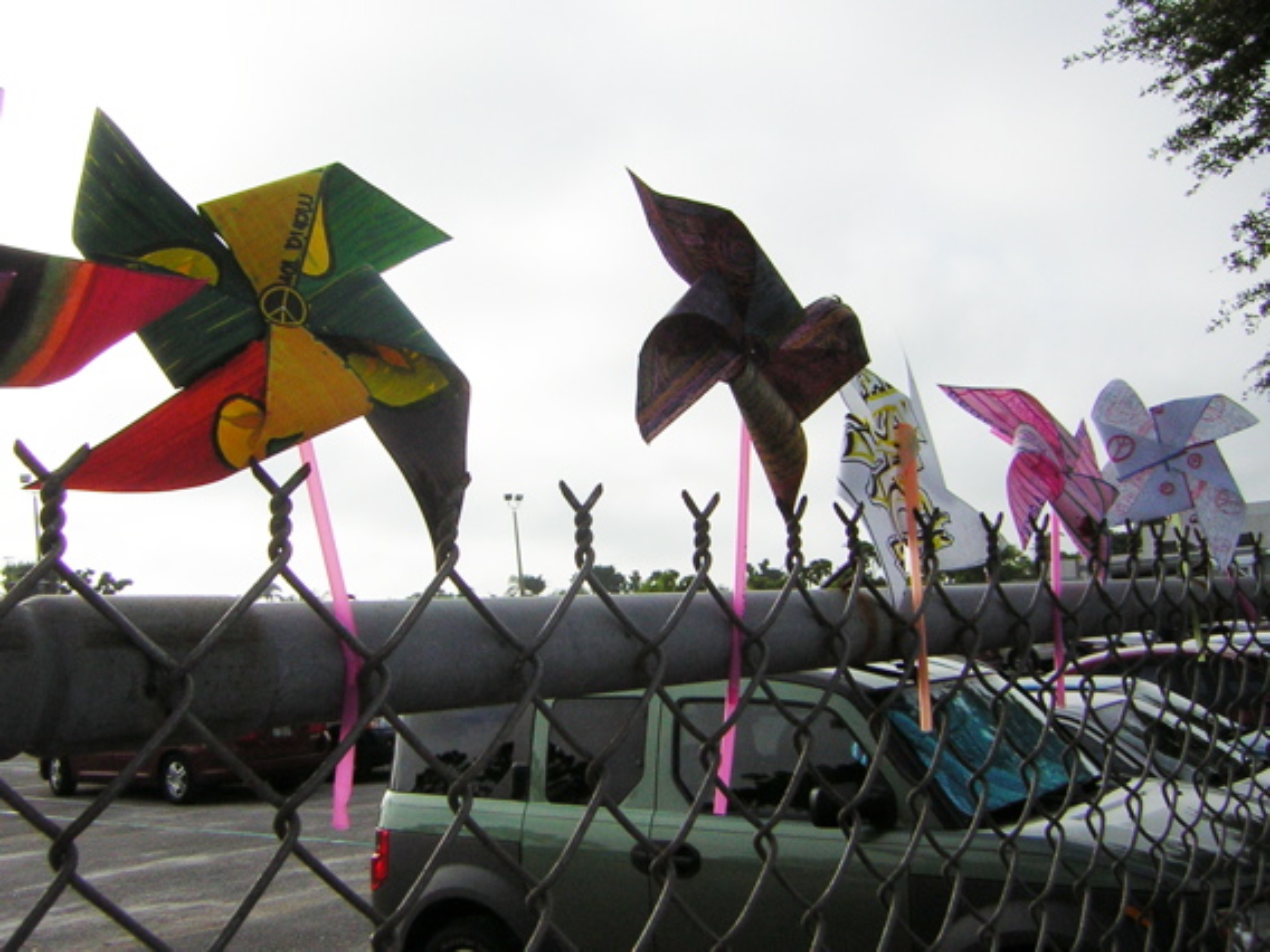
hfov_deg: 51.4
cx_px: 635
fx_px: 1321
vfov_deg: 39.7
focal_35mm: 36
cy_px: 476
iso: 50
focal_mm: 4.7
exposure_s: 1/726
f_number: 5.2
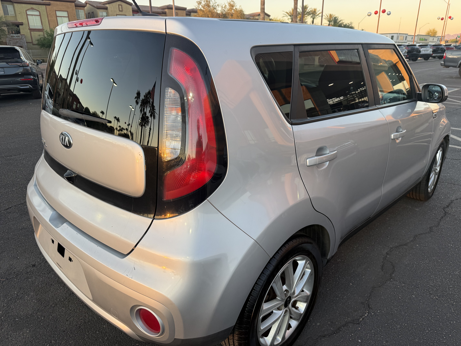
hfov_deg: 71.6
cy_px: 173
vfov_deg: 56.8
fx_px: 320
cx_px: 230
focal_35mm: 24
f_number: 1.78
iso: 64
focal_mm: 6.76
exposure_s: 1/150
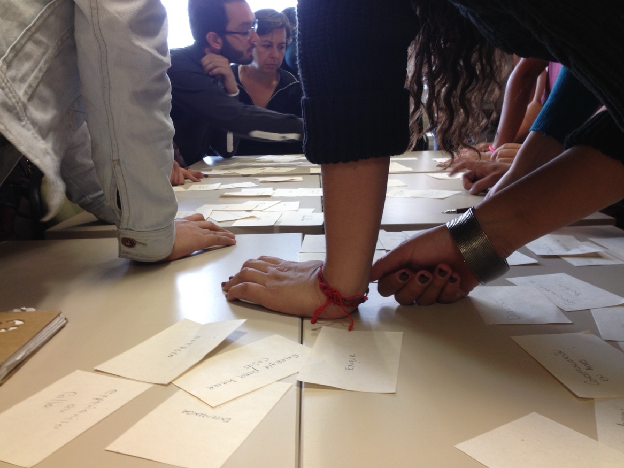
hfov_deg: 51.4
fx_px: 649
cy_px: 240
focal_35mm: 36
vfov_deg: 39.6
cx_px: 304
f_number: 2.4
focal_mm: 4.28
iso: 64
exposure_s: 1/20
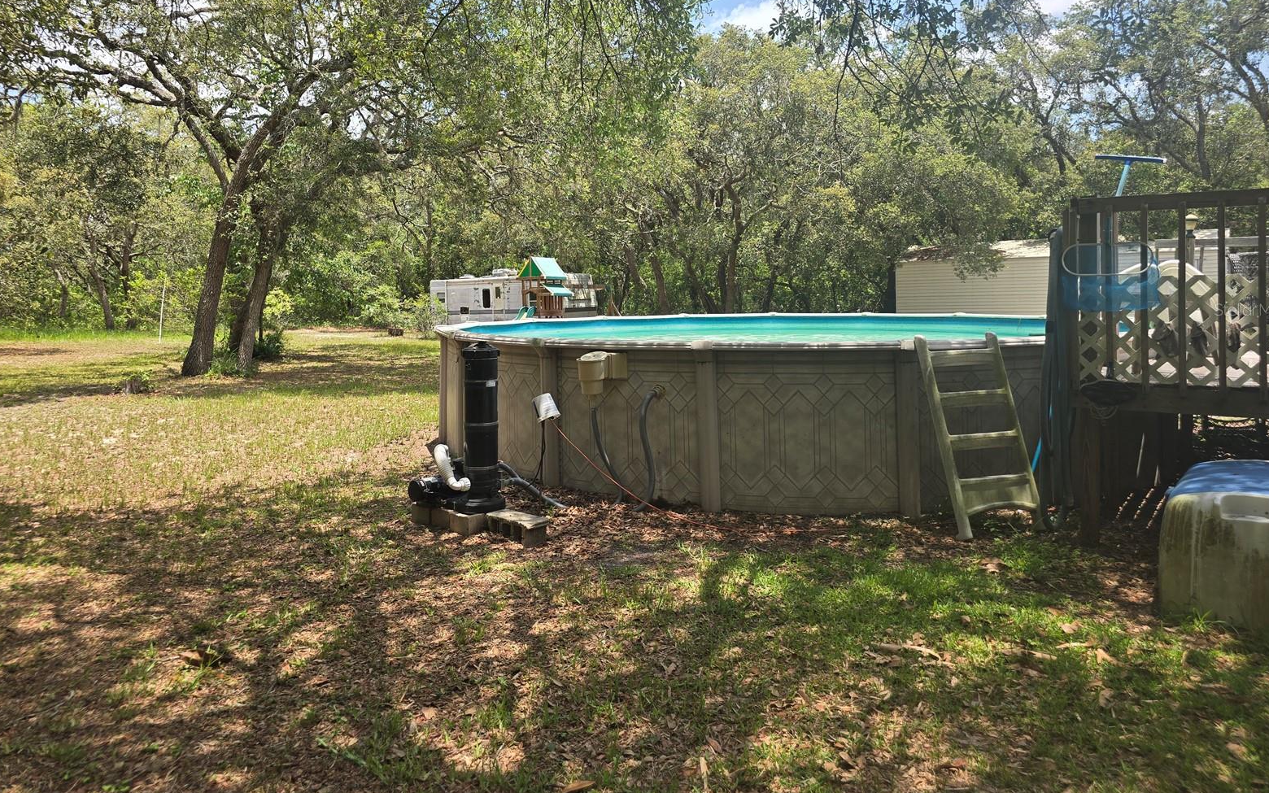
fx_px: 865
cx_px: 640
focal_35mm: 25
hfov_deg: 72.5
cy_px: 309
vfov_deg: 48.9
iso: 12
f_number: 1.7
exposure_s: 1/270
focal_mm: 6.3
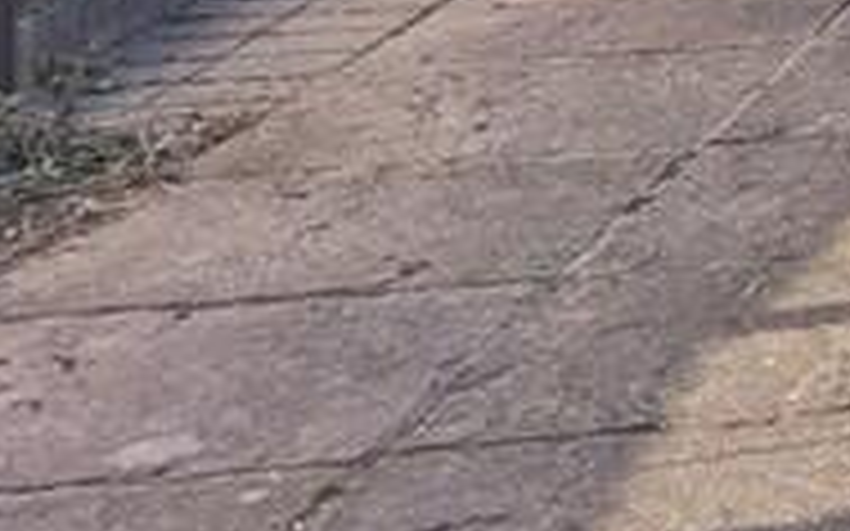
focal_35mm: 92
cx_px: 2249
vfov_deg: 12.2
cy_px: -601
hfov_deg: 13.3
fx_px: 2131
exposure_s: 1/939
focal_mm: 2.35
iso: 36
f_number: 2.2
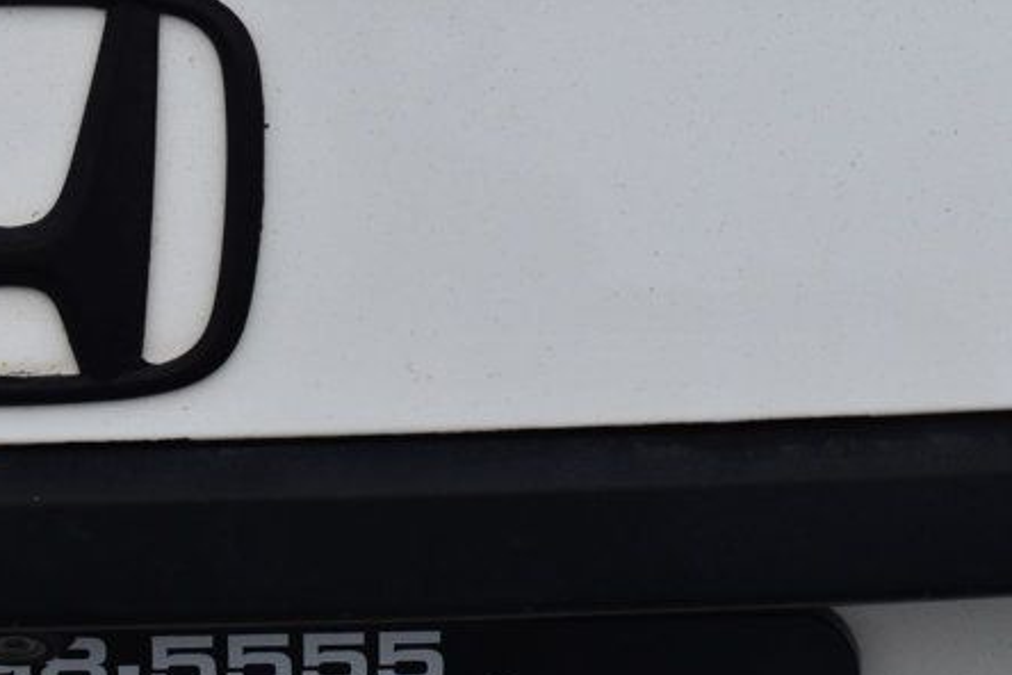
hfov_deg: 10.8
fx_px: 5345
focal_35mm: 190
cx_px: 191
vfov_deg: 7.2
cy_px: 372
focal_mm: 55
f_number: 11
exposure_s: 1/400
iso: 400
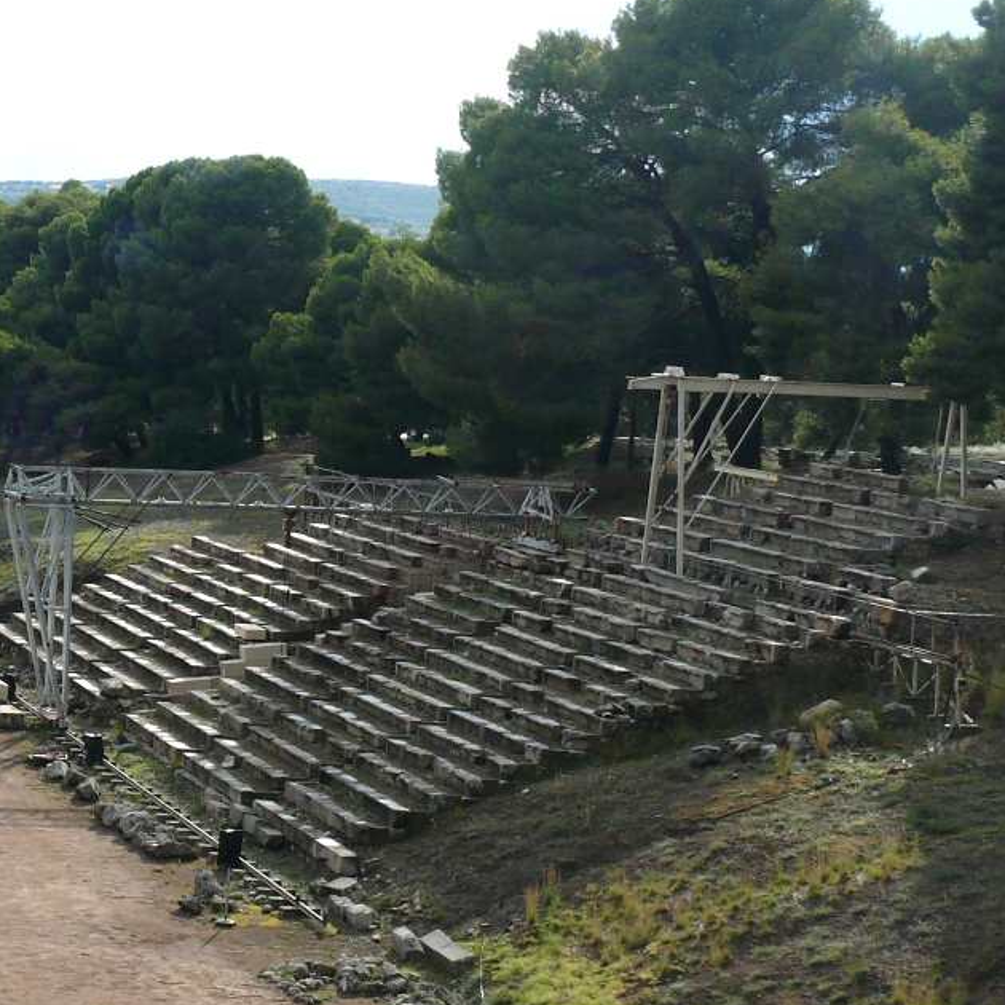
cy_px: 549
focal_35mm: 99
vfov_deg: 17.6
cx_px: -15
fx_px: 3252
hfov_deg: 17.2
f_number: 4.5
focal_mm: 9.8
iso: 100
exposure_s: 1/200
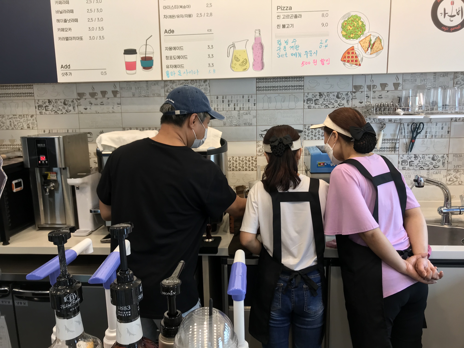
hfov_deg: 63.4
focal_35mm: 28
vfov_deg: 49.7
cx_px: 232
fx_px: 375
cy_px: 174
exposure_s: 1/60
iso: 25
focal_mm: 3.99
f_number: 1.8
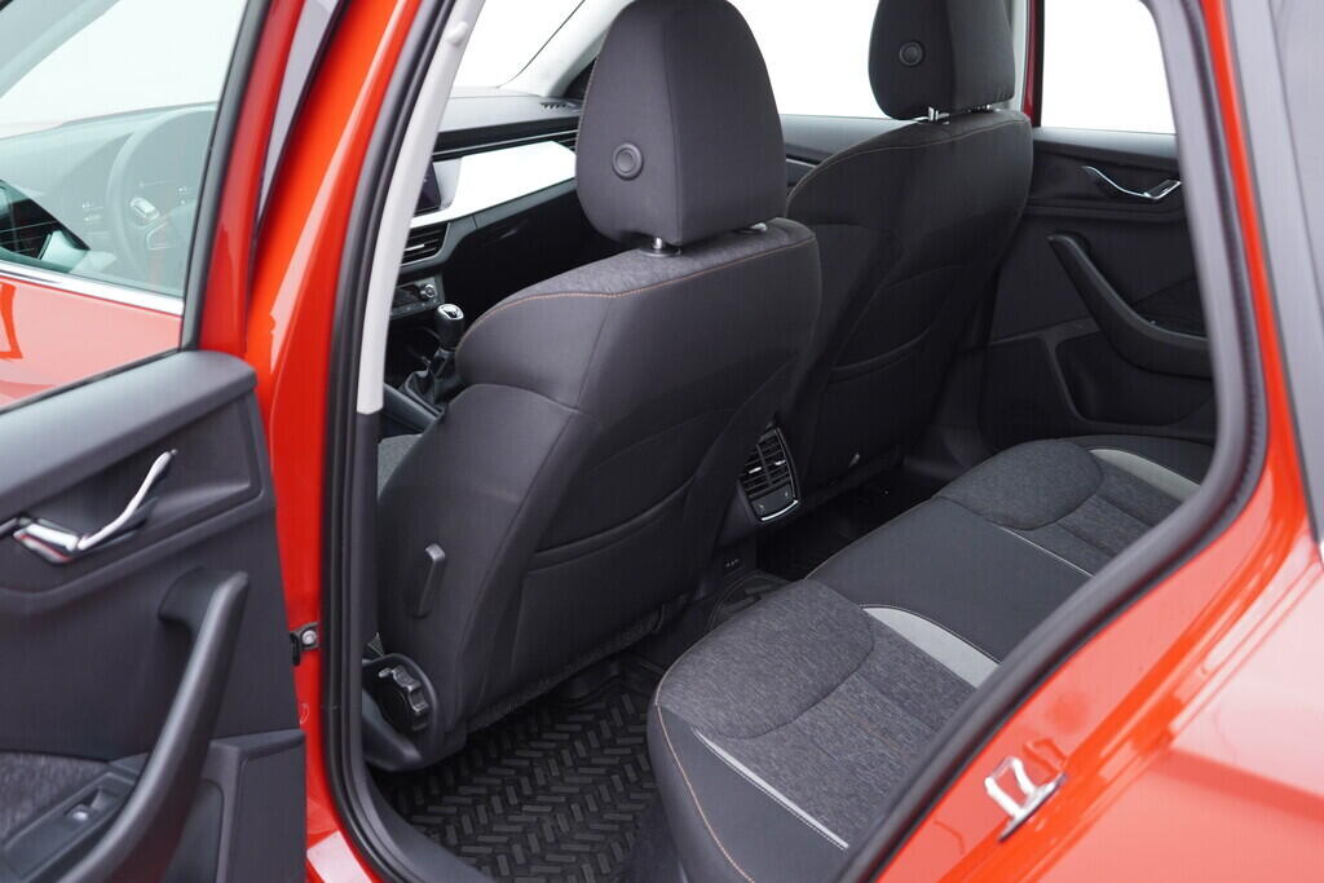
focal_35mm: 36
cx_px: 662
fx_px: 1324
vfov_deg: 36.9
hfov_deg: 53.1
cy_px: 442
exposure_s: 1/40
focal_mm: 24
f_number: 2.8
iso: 250
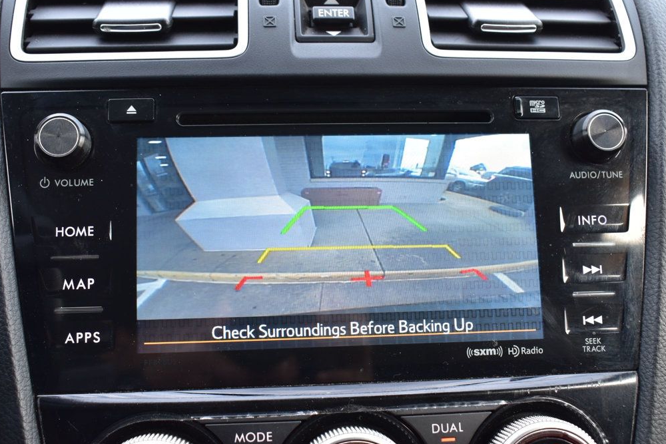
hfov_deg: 45.4
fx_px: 796
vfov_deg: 31.2
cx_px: 332
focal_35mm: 43
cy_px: 219
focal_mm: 28
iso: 400
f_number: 8
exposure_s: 1/50
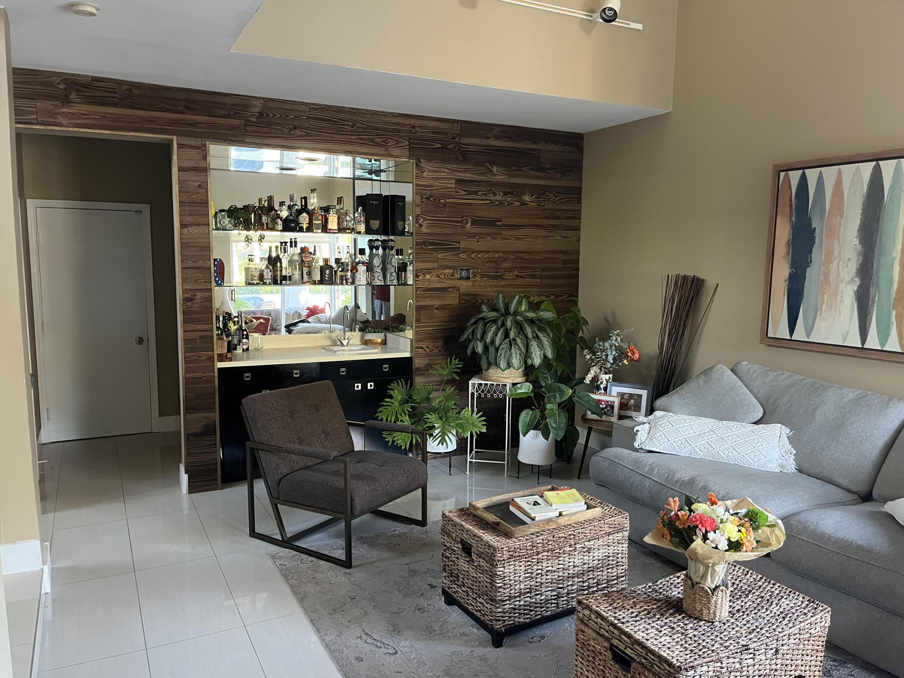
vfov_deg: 53.1
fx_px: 679
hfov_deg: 67.3
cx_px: 452
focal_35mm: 26
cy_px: 339
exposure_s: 1/57
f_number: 1.6
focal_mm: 5.1
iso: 500
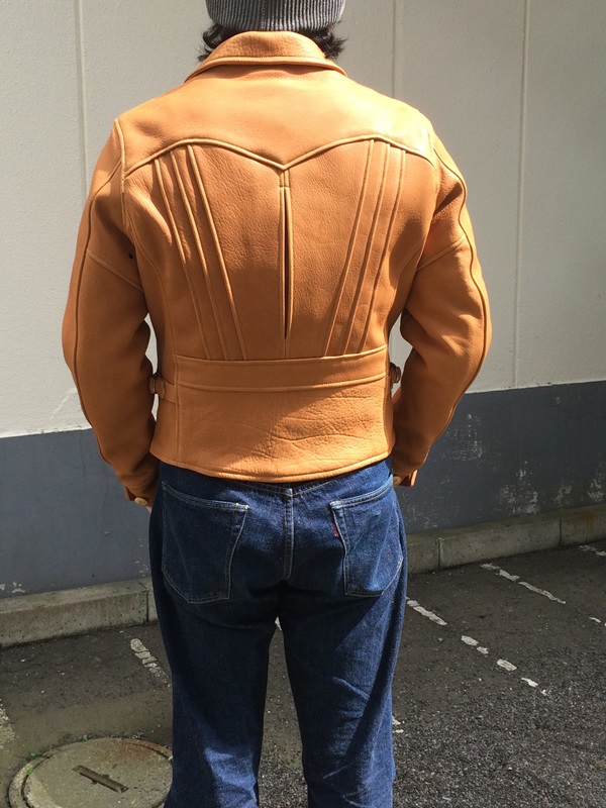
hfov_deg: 48.2
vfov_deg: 61.7
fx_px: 677
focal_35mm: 29
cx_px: 303
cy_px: 404
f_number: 2.2
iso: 32
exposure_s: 1/275
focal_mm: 4.15
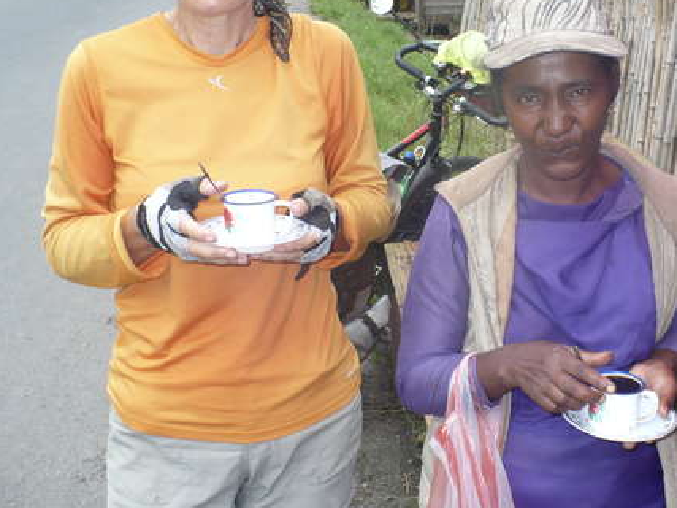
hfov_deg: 36.6
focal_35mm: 52
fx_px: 1017
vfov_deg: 27.9
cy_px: 183
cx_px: 420
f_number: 2.8
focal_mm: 6.1
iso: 100
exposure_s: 1/320
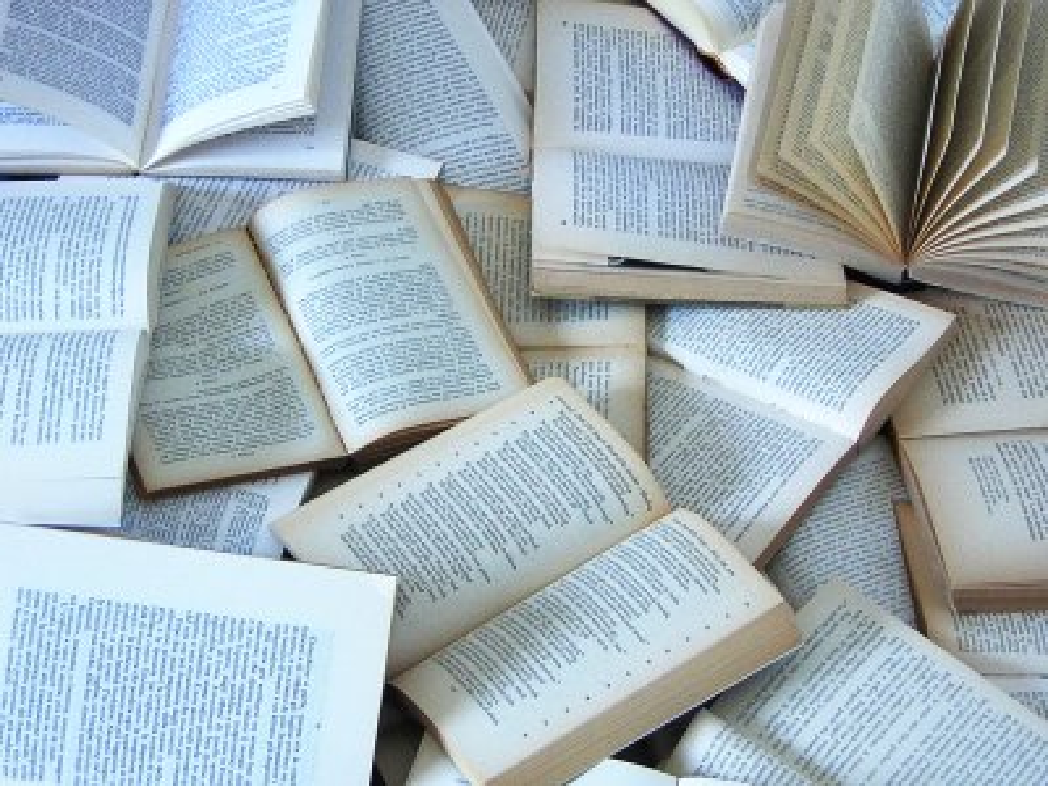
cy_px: 393
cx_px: 524
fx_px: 2452
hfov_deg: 24.1
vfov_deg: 18.2
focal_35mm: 81
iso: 400
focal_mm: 10.6
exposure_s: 1/2.6
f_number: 4
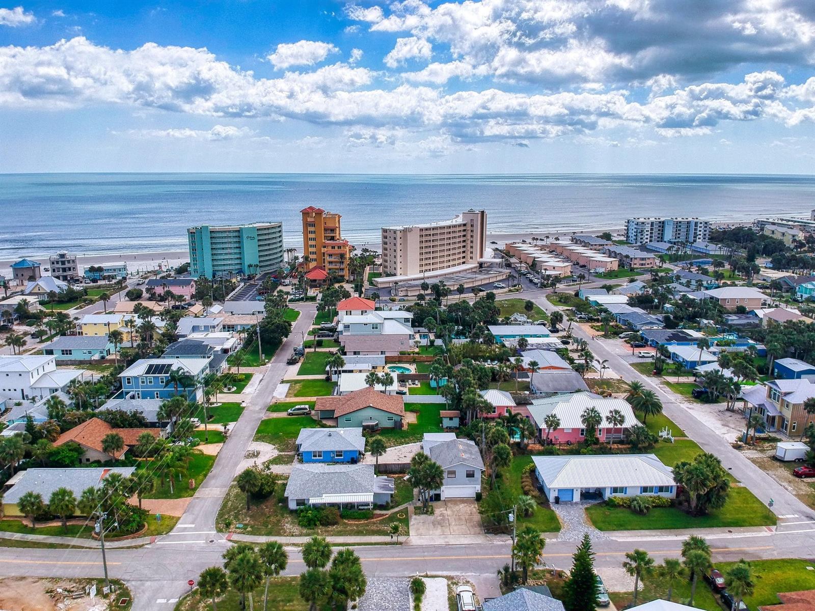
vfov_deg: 54.9
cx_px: 408
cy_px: 306
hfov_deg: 69.4
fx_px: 589
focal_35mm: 25
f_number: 2.6
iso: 102
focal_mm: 4.49
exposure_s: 1/3200
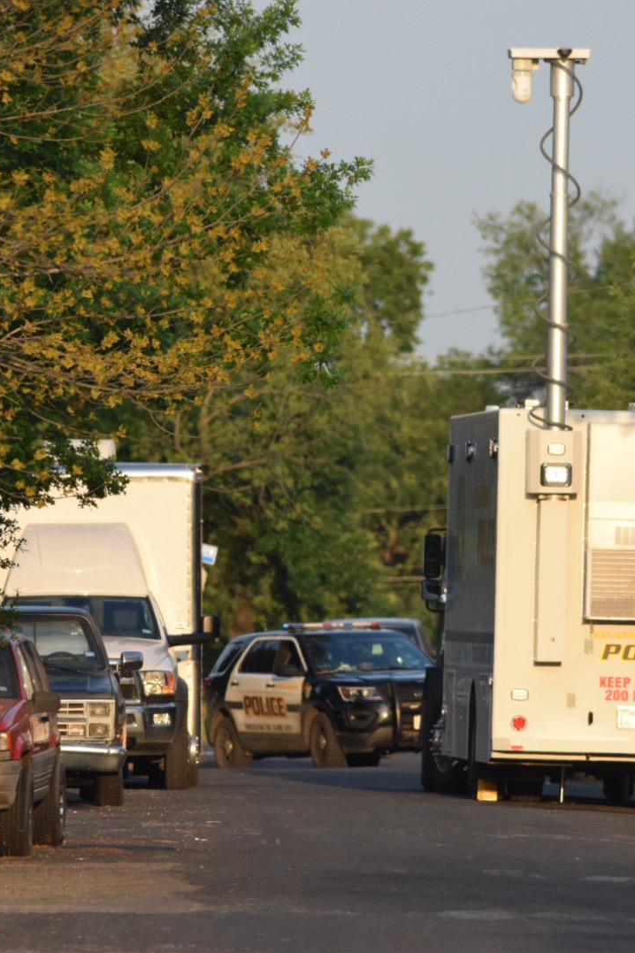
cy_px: 477
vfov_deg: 3.0
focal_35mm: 677
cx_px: 311
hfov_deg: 2.0
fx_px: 17911
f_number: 5.6
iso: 800
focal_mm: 300
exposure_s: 1/2000
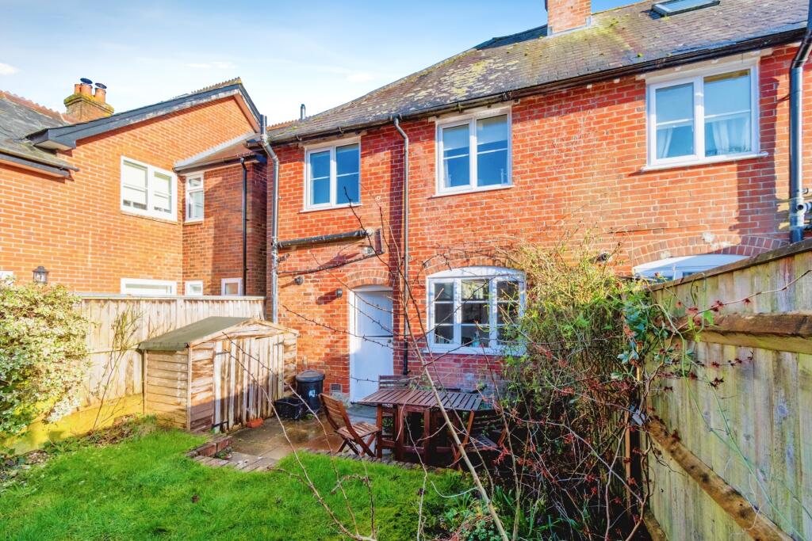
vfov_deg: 67.4
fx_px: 406
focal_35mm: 18
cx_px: 406
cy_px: 270
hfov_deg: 90.0
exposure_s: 1/800
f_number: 8
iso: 400
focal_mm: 12
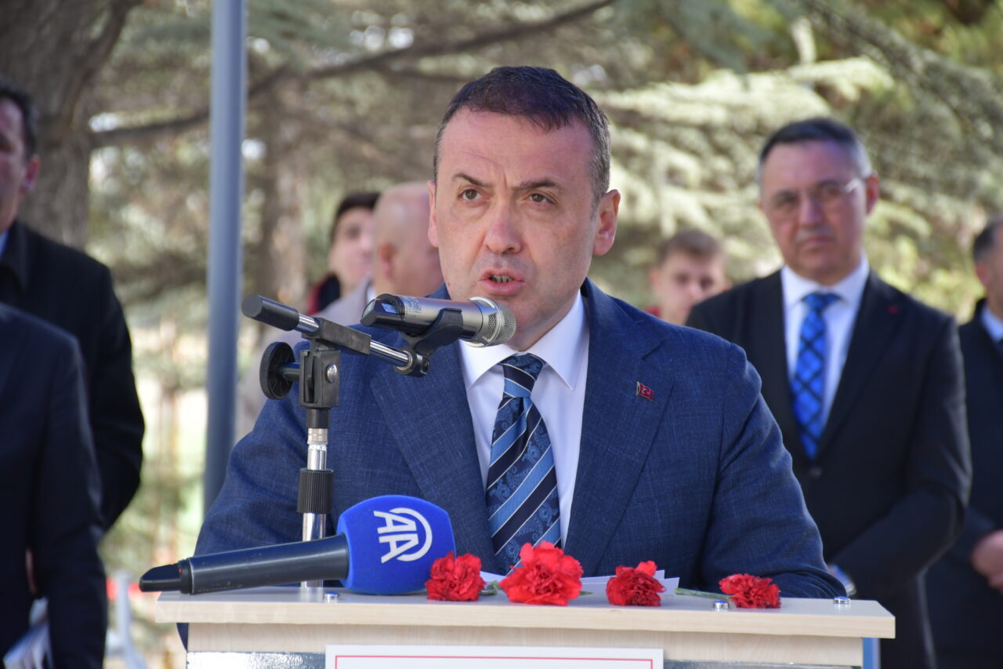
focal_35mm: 183
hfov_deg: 11.2
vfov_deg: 7.5
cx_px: 502
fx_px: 5098
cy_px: 334
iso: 800
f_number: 5.6
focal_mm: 122
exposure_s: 1/250
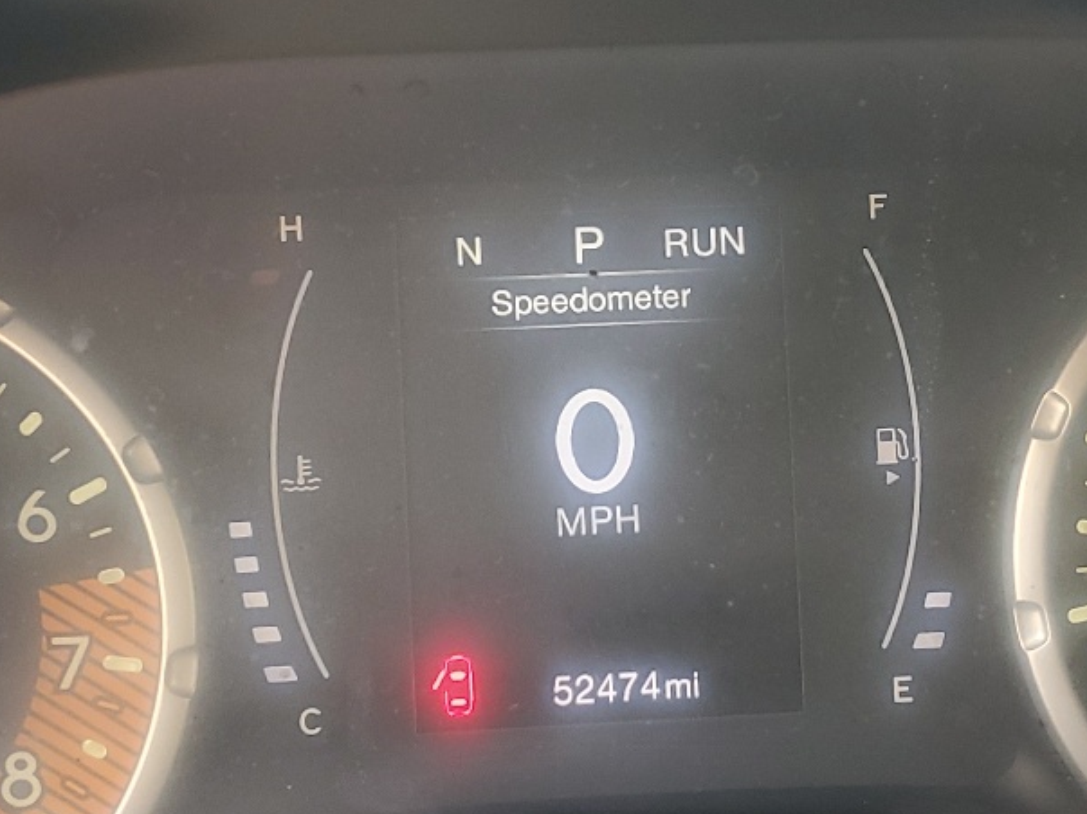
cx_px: 638
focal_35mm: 69
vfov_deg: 21.3
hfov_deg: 28.1
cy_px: 364
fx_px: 2166
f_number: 1.5
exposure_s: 1/60.2
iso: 73
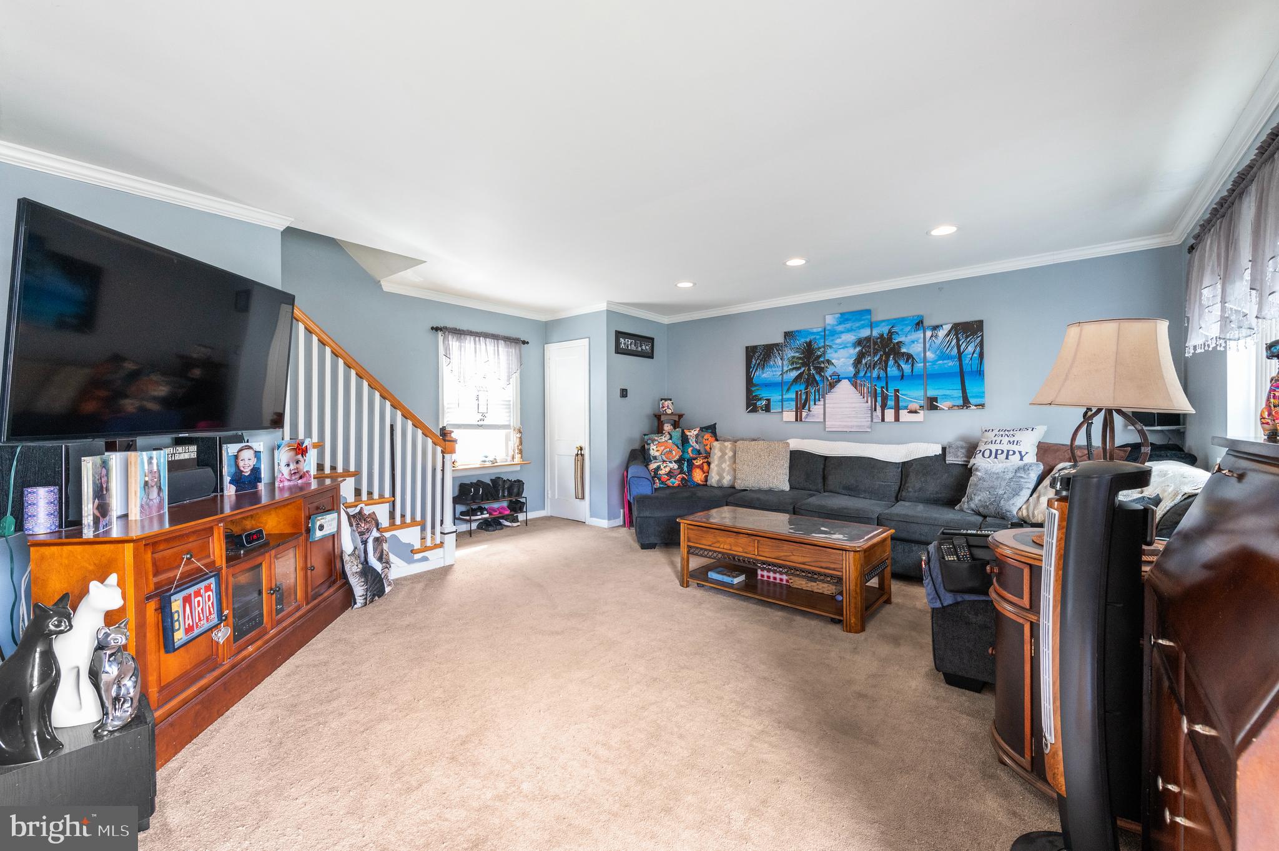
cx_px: 640
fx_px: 497
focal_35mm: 14
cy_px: 426
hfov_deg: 104.3
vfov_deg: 81.1
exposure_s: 1/15
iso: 1600
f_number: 8
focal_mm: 14
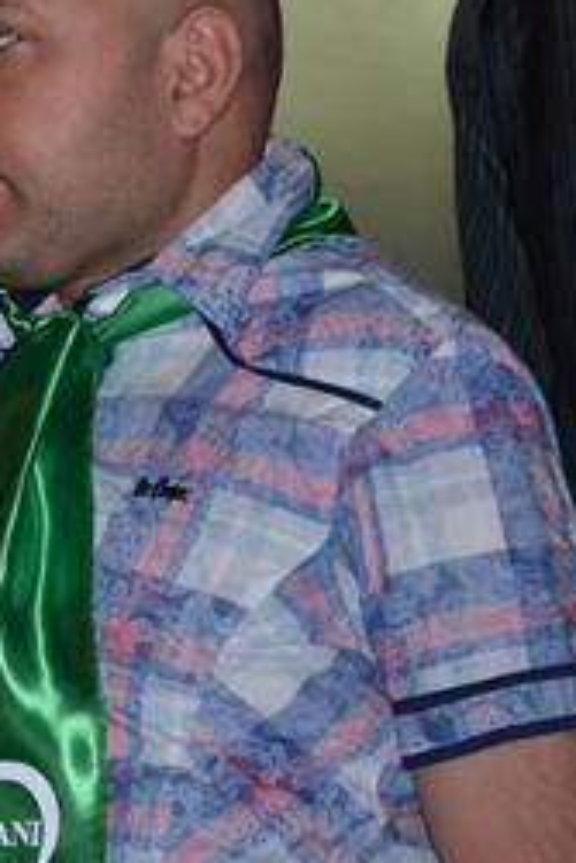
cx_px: -200
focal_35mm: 237
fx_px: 5690
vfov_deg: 8.6
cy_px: 152
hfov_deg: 5.8
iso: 3200
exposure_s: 1/60
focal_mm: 55
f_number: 5.6
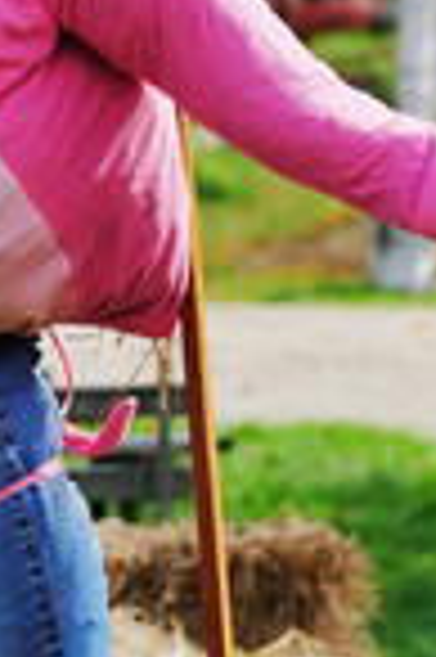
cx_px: -76
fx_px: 10870
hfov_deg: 2.3
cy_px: 342
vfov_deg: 3.5
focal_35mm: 597
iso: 200
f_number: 4.5
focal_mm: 93
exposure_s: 1/800
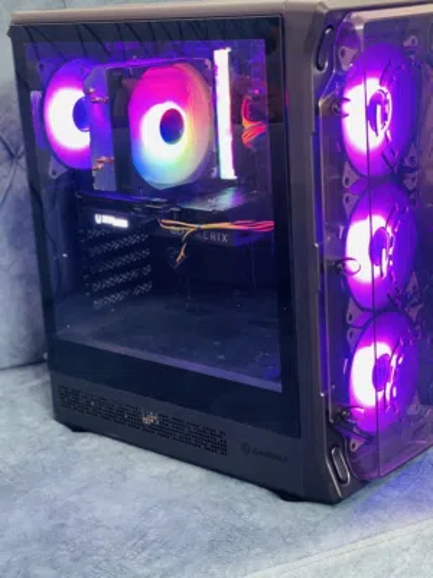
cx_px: 216
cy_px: 289
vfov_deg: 30.3
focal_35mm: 64
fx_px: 1067
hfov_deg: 22.9
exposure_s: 1/14
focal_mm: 7.5
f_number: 2.2
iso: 500
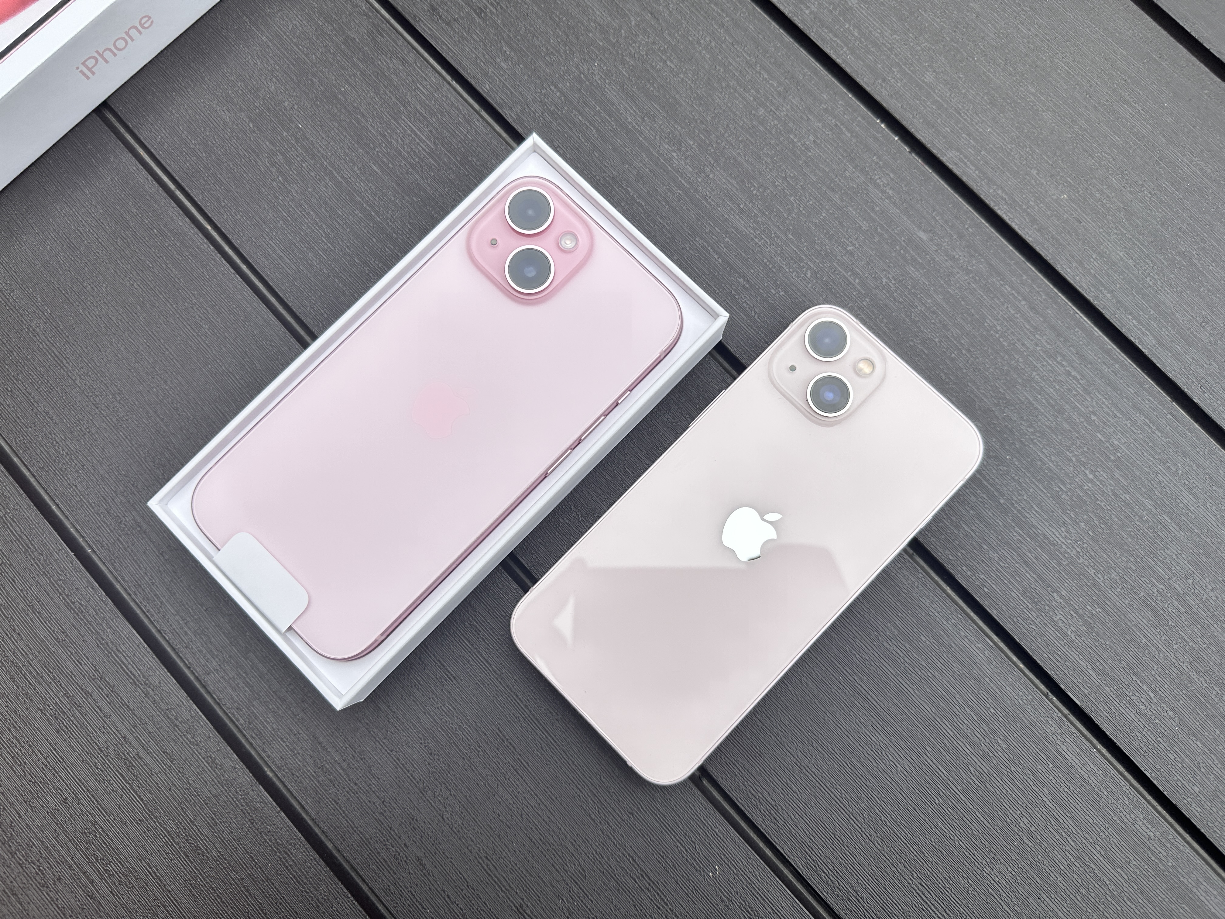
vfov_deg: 56.8
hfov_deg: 71.6
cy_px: 460
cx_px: 612
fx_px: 849
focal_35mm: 24
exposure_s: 1/1144
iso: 80
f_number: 1.78
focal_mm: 6.86
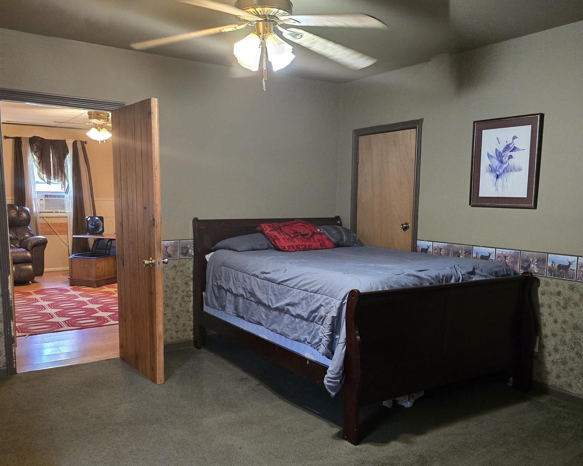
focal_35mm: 30
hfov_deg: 58.8
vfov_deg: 48.5
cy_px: 252
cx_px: 292
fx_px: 518
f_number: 1.7
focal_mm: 6.3
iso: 1000
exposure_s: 1/60
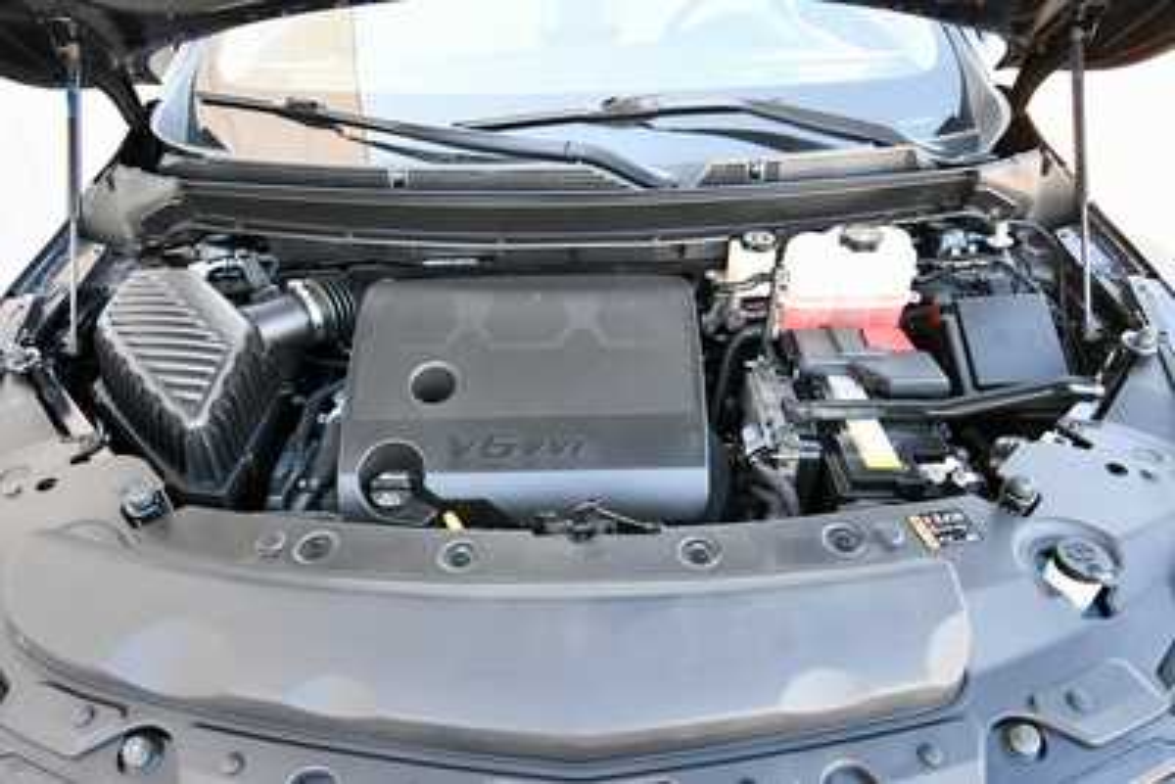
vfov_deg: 57.3
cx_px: 588
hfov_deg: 78.6
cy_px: 392
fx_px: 718
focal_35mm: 22
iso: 2000
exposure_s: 1/125
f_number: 5.3
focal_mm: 15
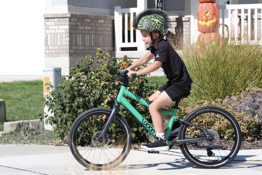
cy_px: 88
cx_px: 131
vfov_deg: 11.8
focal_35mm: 116
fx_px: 844
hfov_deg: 17.6
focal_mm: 77.3
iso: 400
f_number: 5.6
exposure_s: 1/1300
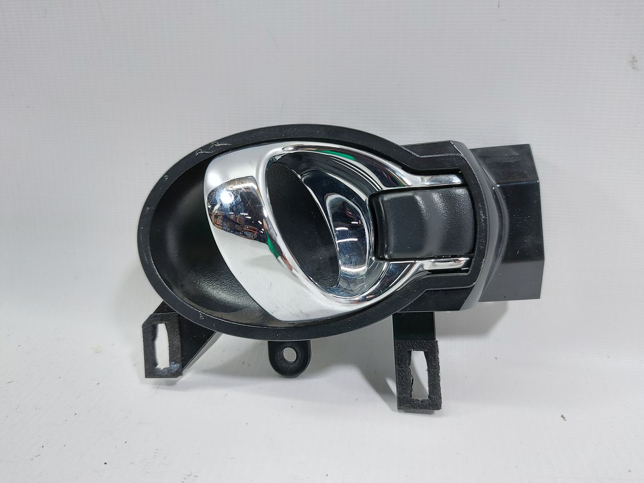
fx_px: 446
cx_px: 322
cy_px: 242
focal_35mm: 24
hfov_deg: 71.6
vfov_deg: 56.8
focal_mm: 5.23
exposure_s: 1/50
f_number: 1.8
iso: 100
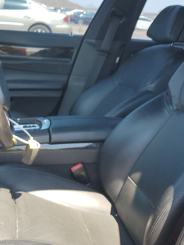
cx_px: 39
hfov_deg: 27.0
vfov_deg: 36.1
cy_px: 134
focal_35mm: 53
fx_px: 376
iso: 50
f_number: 1.5
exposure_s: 1/435
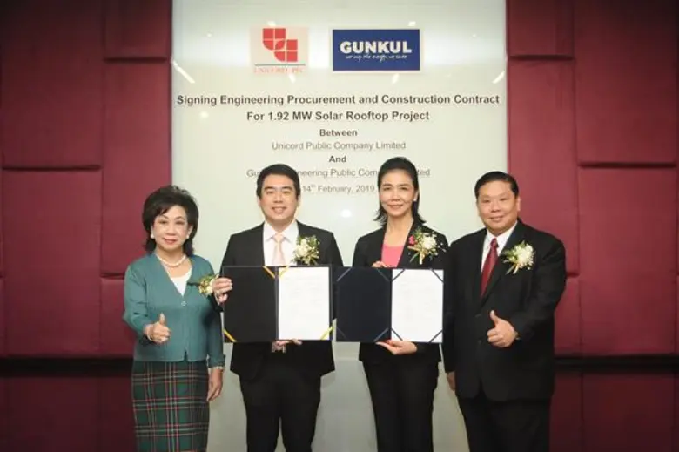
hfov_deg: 38.2
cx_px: 340
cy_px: 226
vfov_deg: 26.0
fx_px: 980
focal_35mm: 52
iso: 6400
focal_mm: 52
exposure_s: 1/125
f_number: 5
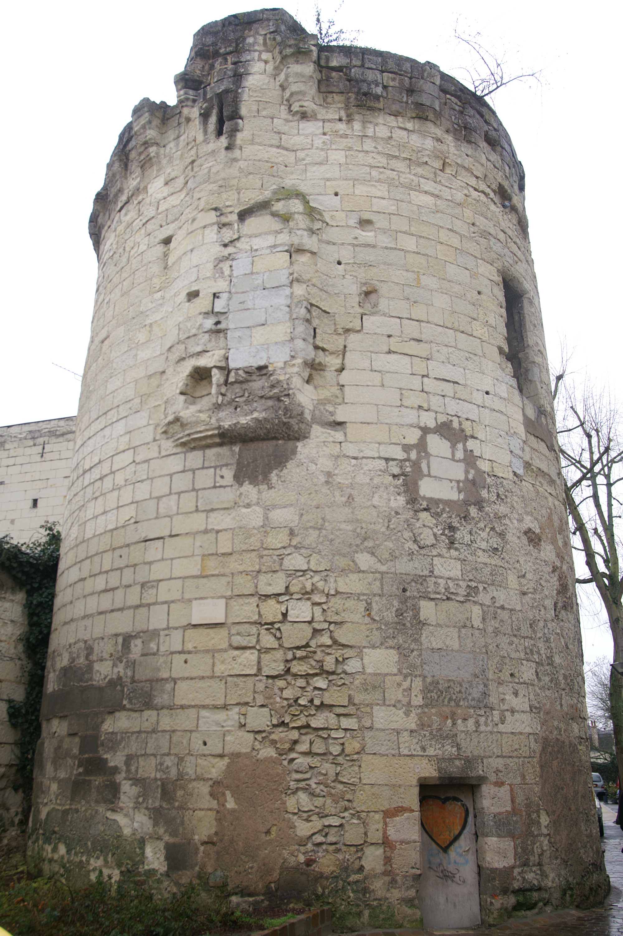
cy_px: 468
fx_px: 780
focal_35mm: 30
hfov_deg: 43.5
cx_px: 312
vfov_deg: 62.0
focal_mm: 20
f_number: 5.6
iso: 100
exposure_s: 1/100
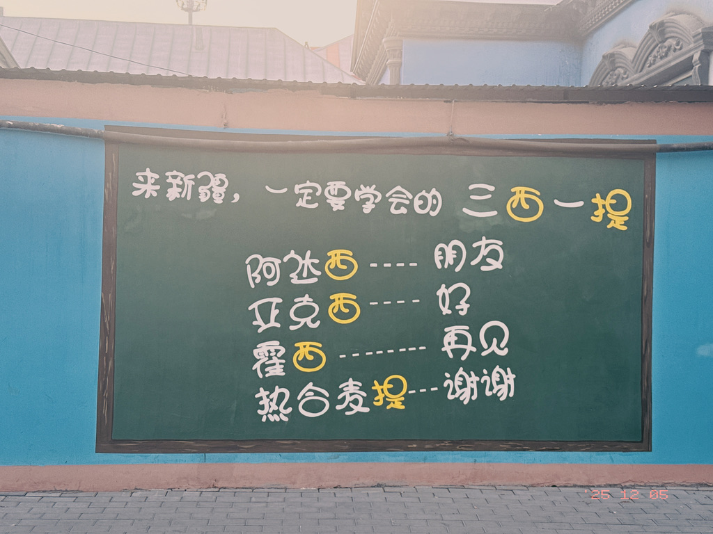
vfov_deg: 30.3
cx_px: 356
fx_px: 989
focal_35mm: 48
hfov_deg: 39.7
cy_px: 267
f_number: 1.78
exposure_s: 1/490
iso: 80
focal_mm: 6.76
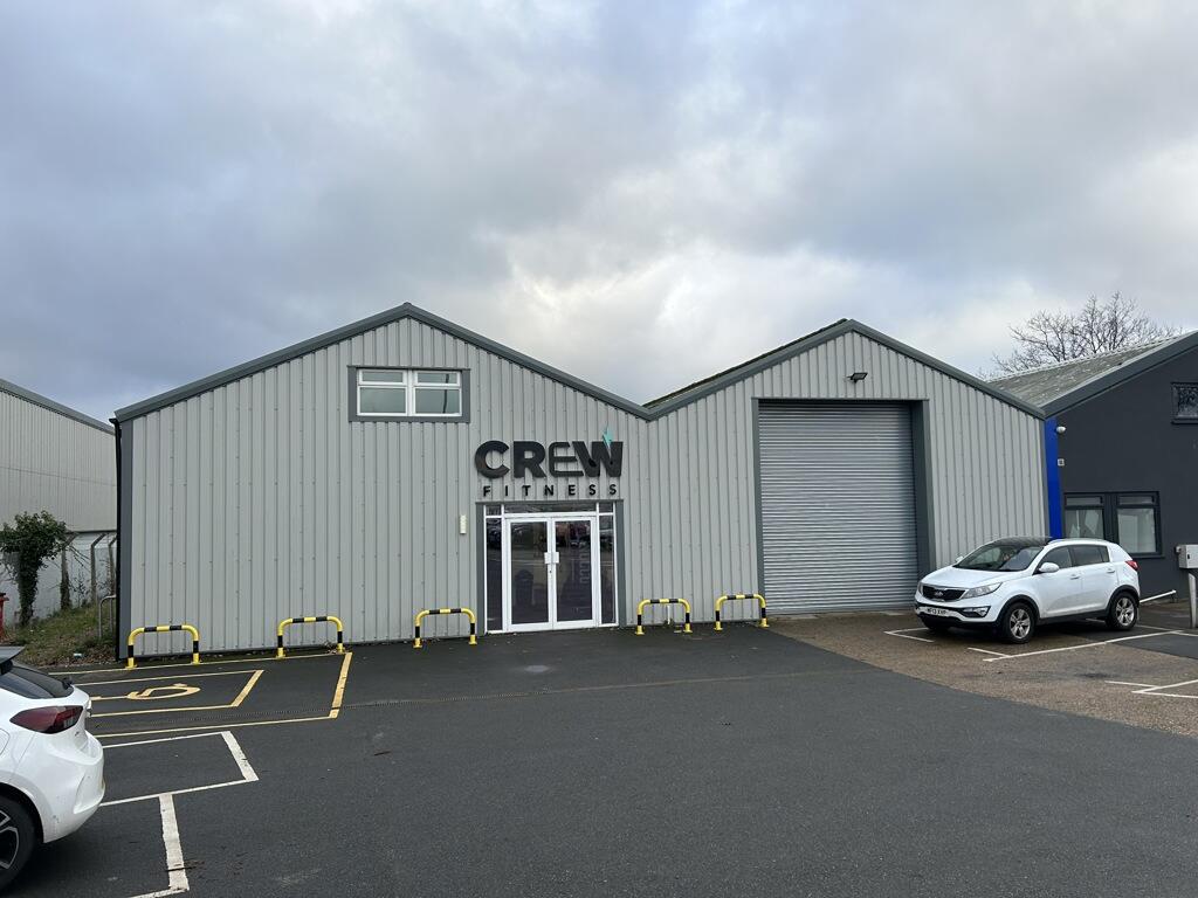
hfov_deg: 67.3
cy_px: 449
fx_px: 900
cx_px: 599
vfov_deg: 53.1
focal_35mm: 26
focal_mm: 5.7
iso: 50
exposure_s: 1/894
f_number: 1.5
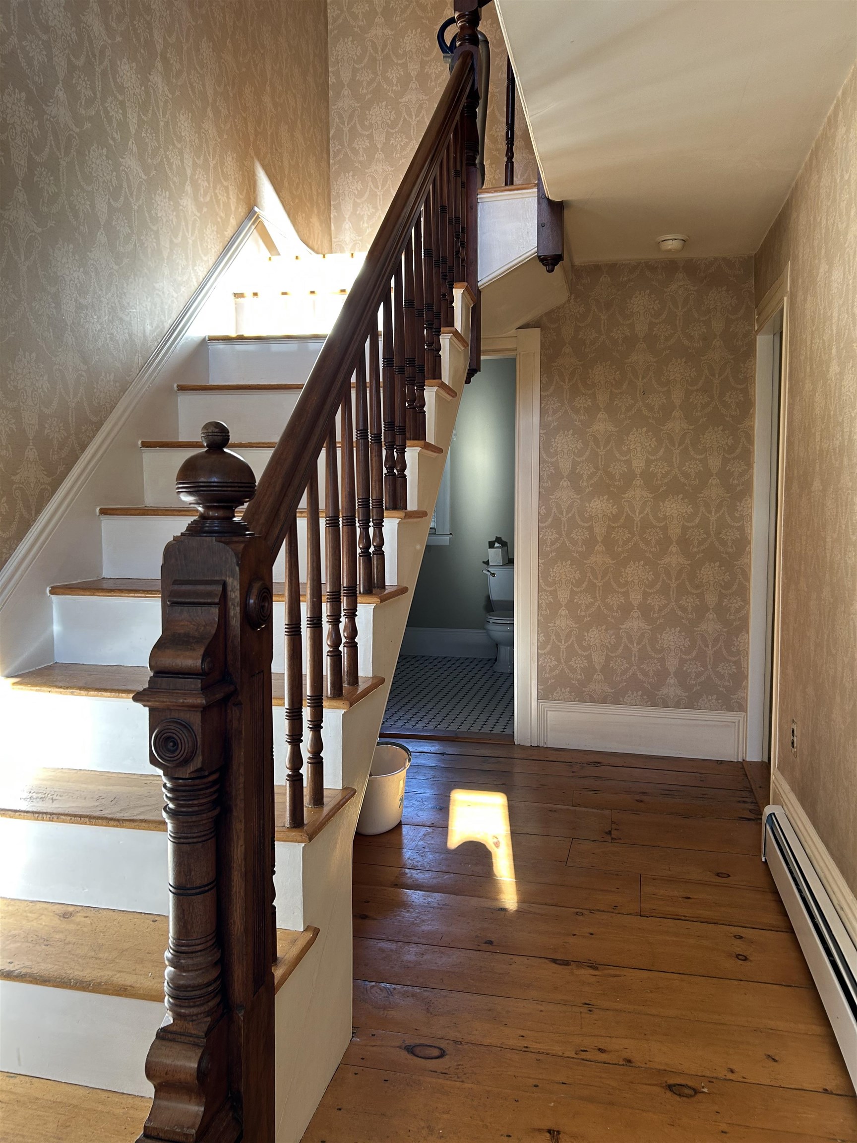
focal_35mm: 26
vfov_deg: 67.3
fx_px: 858
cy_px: 572
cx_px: 428
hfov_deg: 53.1
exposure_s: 1/121
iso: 80
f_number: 1.5
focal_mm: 5.7
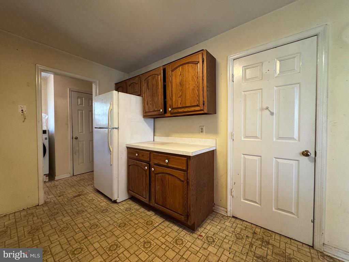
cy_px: 131
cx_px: 174
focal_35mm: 14
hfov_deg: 102.1
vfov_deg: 85.7
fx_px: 141
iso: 500
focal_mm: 2.22
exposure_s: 1/60
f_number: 2.2
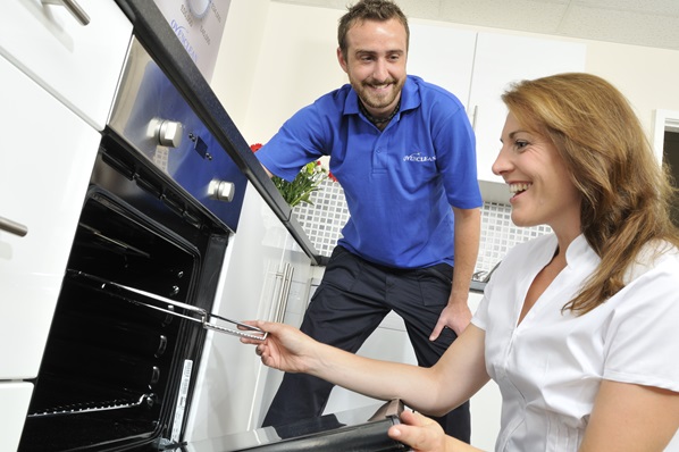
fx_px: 679
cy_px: 226
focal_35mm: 36
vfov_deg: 36.8
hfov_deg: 53.2
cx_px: 340
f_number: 11
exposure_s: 1/100
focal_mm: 24
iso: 200
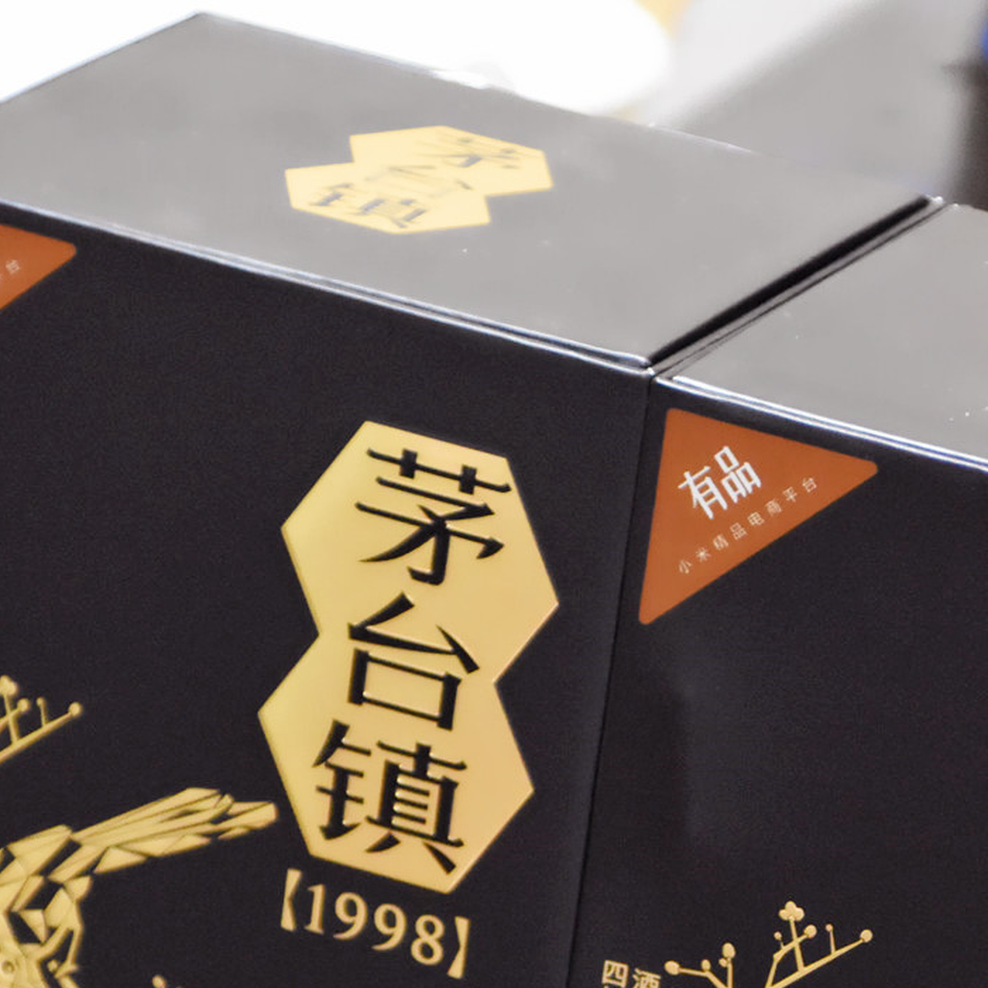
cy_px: 858
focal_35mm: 297
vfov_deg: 5.9
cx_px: 502
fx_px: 9596
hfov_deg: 5.9
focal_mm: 85
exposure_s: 1/50
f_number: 5.3
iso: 4000
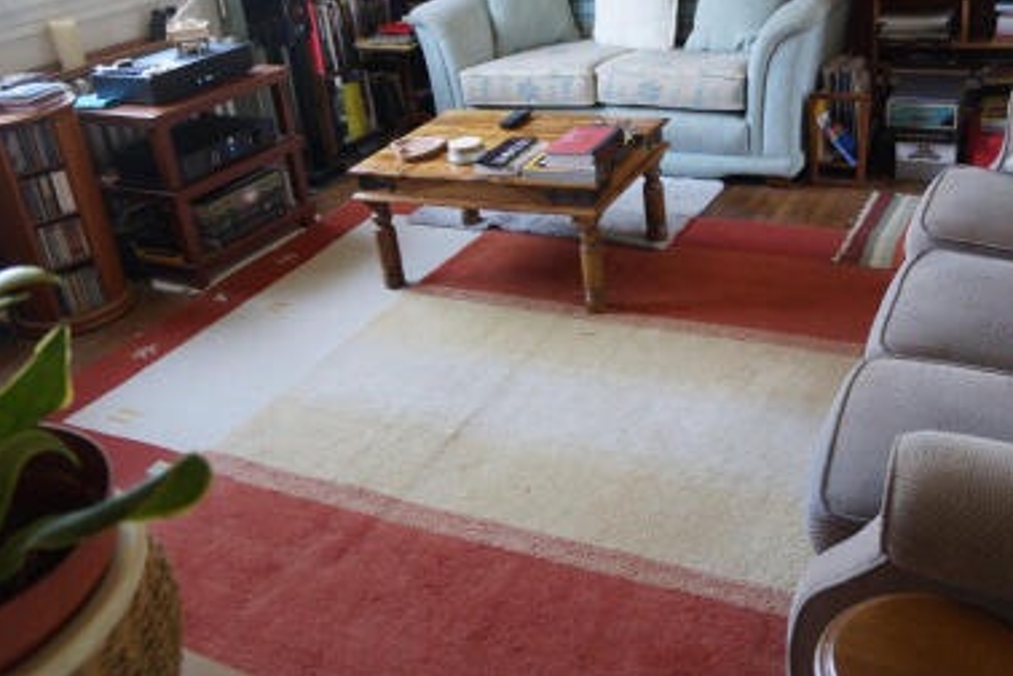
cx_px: 568
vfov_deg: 38.6
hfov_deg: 55.6
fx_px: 957
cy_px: 254
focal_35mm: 34
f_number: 3.5
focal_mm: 18
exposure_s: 1/10
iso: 200
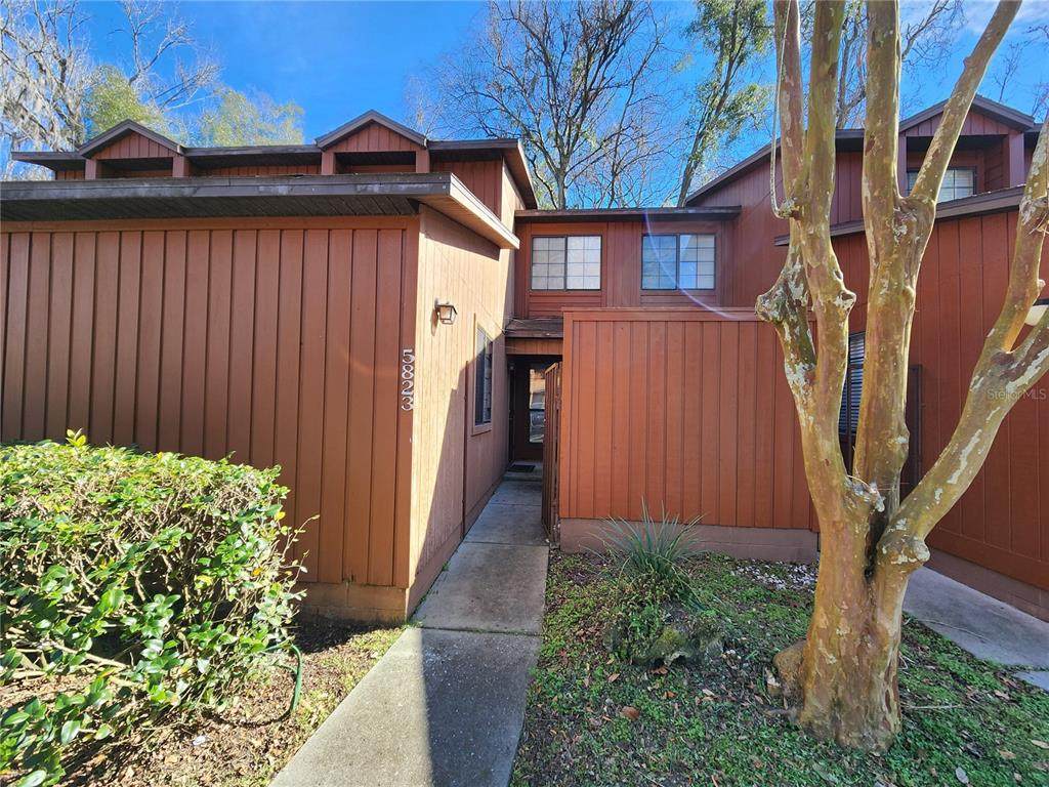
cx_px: 524
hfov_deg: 106.2
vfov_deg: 89.9
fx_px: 394
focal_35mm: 13
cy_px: 394
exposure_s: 1/389
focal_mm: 2.2
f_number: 2.2
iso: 50
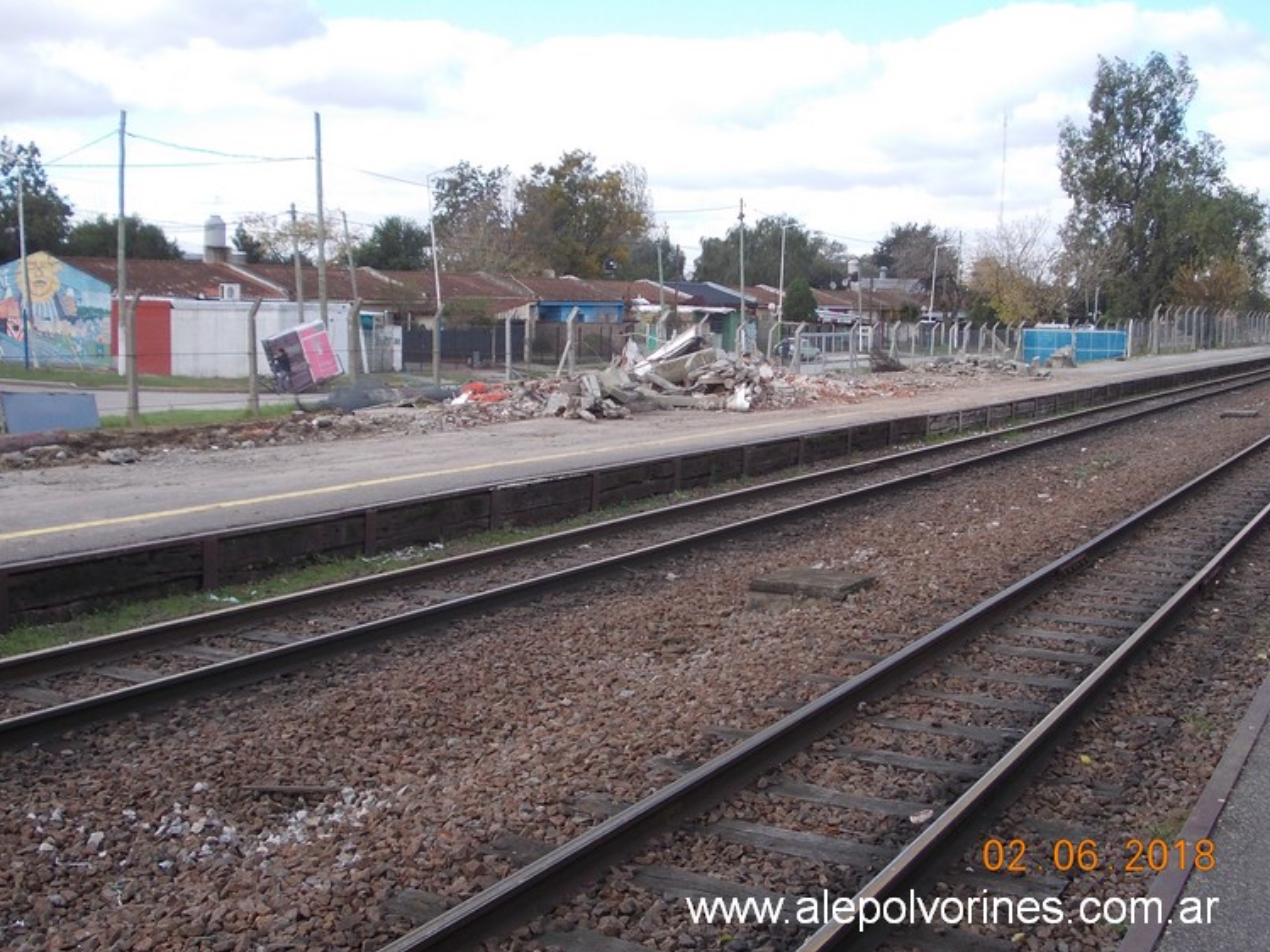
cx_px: 632
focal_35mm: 44
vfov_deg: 32.8
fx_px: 1614
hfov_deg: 43.0
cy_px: 484
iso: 80
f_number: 3.3
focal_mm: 6.1
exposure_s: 1/400
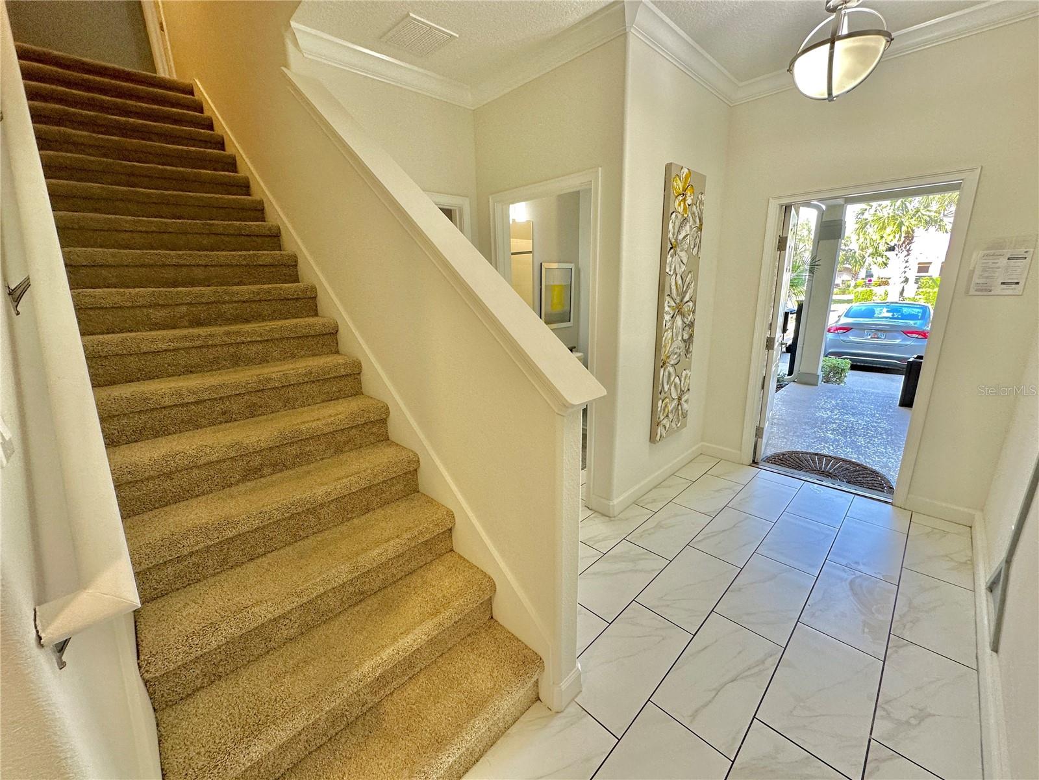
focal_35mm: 14
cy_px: 390
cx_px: 520
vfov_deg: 85.7
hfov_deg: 102.1
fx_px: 420
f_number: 2.2
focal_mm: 2.22
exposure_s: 1/120
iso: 100
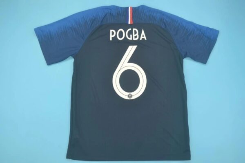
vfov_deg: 36.9
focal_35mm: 36
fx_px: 245
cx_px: 122
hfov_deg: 53.1
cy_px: 82
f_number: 4
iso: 200
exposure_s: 1/80
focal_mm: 24
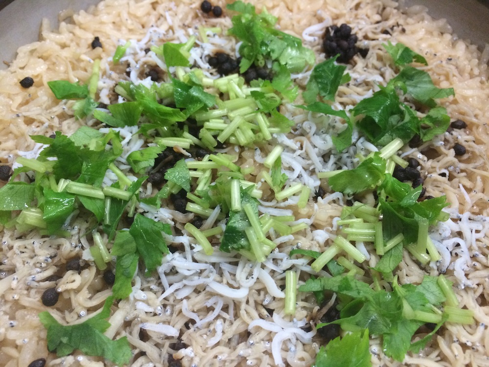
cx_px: 244
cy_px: 184
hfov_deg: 61.7
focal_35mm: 29
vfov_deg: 48.2
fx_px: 410
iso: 320
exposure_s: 1/33
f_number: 2.2
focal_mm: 4.15
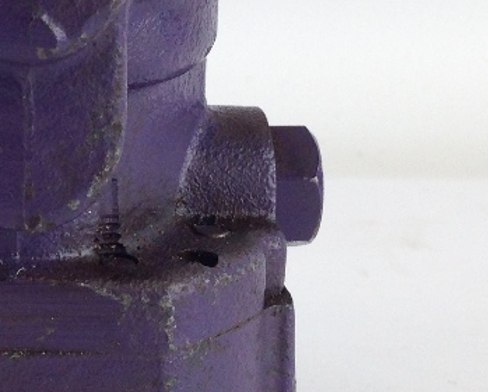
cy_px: 144
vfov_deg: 13.1
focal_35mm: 118
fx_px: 1706
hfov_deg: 16.0
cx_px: 17
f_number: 2.4
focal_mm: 4.12
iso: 64
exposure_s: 1/120
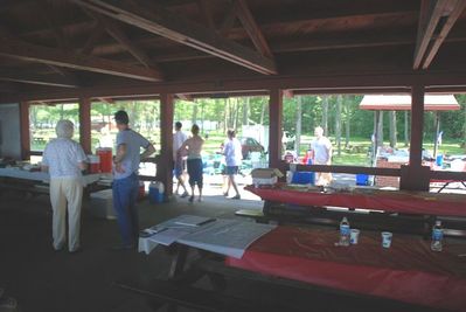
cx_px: 233
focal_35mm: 27
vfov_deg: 48.0
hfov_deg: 67.3
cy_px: 156
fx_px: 350
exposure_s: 1/80
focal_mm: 18
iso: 100
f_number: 4.5
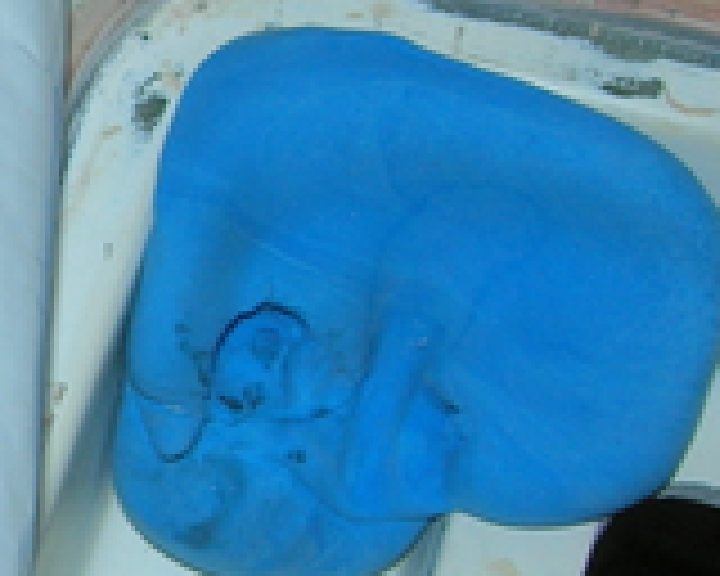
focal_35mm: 148
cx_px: -225
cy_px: 230
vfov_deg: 10.4
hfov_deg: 12.6
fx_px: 3154
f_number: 2.8
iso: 64
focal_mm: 7.8
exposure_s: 1/60.1
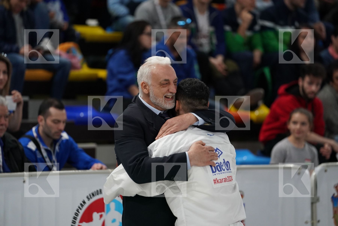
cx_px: 169
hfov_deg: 10.4
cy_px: 113
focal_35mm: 198
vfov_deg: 6.9
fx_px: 1859
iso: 2500
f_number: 2.8
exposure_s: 1/1000
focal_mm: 198
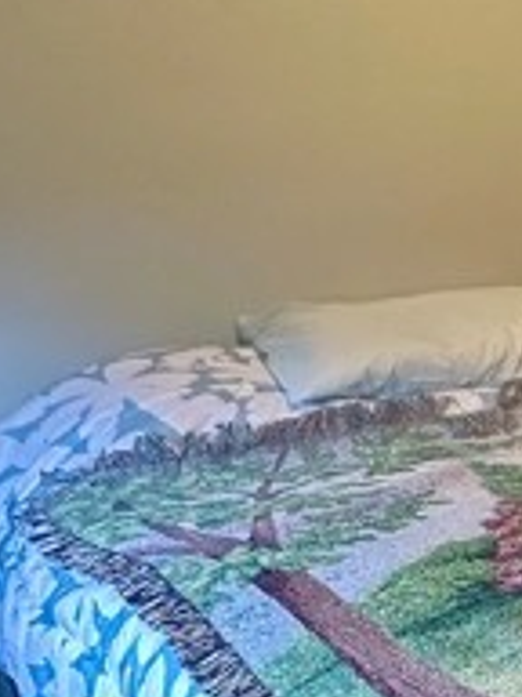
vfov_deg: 34.2
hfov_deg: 20.2
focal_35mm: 56
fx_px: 1126
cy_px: 439
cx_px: 892
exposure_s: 1/60
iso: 200
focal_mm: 2.22
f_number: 2.2
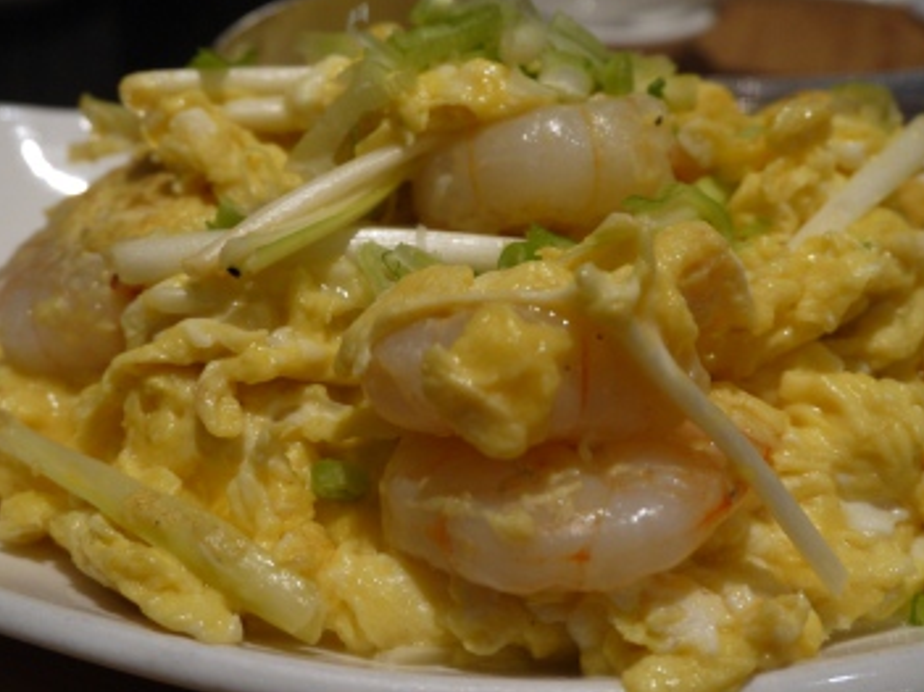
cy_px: 316
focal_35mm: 46
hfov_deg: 41.2
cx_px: 495
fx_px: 1227
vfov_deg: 31.5
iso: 400
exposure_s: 1/60
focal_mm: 18
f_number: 4.3
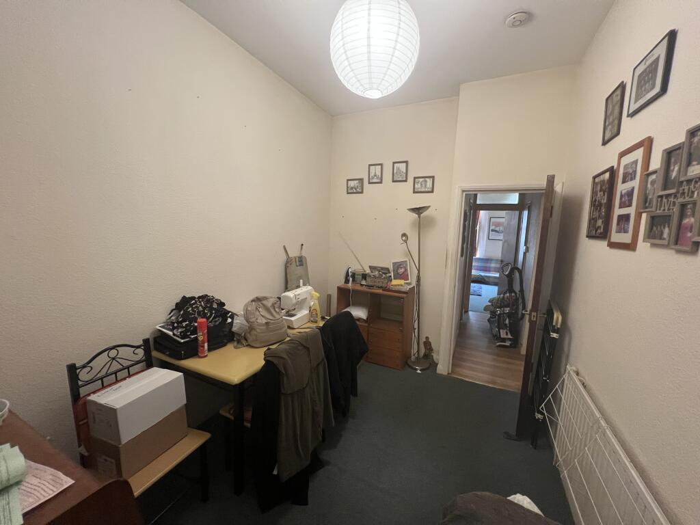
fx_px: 263
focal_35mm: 13
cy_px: 262
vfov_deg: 89.9
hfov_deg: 106.2
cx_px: 350
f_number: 1.8
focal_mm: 1.57
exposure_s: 1/50
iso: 500
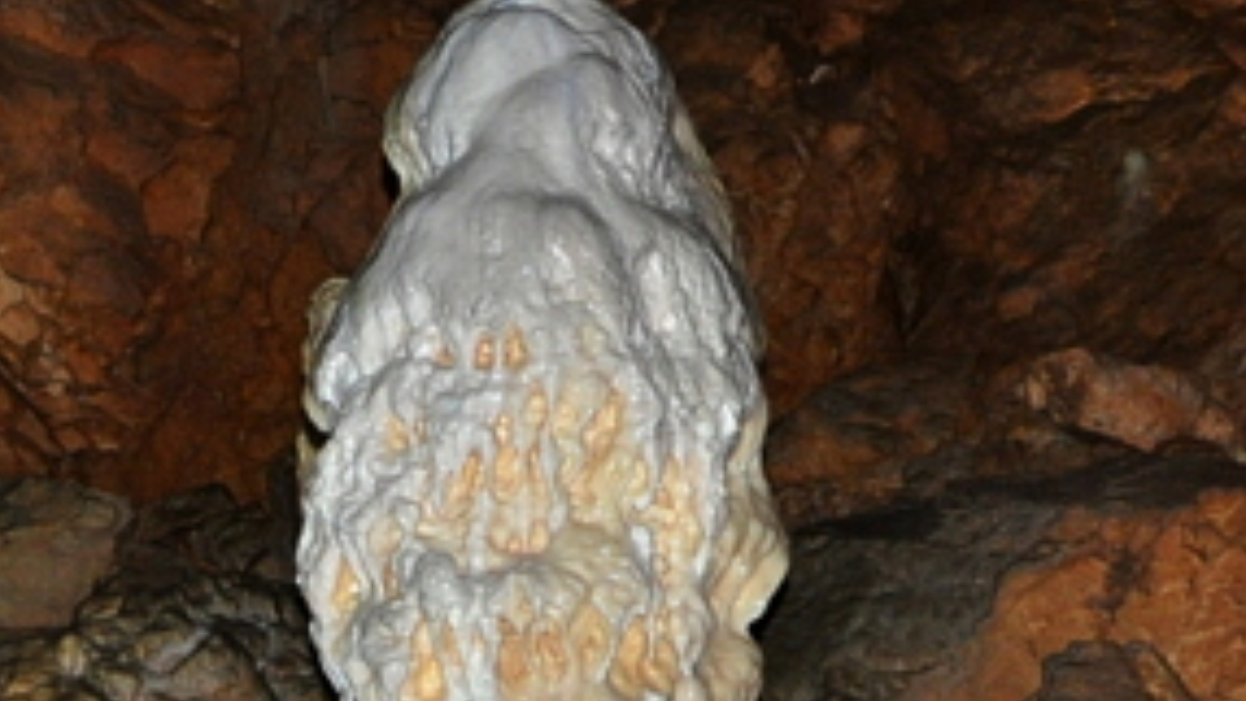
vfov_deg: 8.1
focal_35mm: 145
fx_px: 4792
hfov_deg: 14.6
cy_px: 1178
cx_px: 26
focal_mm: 22
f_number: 3.8
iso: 800
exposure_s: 1/60
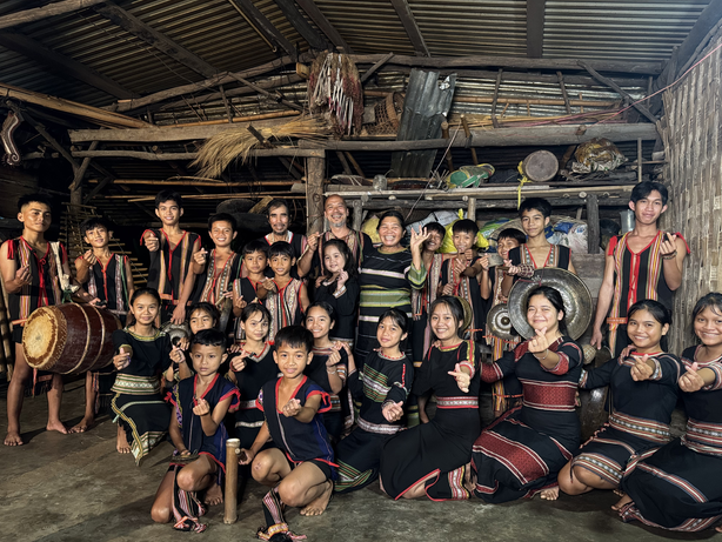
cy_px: 266
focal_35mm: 25
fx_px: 522
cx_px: 362
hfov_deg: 69.4
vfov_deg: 54.9
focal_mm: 6.76
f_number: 1.78
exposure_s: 1/60
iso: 400
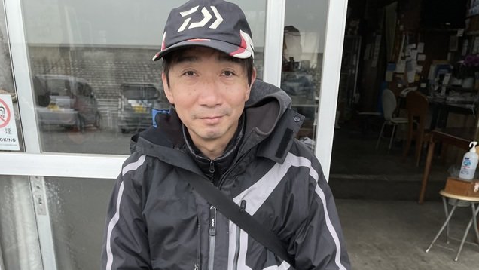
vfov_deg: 28.4
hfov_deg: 52.8
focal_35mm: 38
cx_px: 239
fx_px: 483
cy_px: 297
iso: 32
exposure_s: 1/855
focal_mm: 4.2
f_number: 1.6
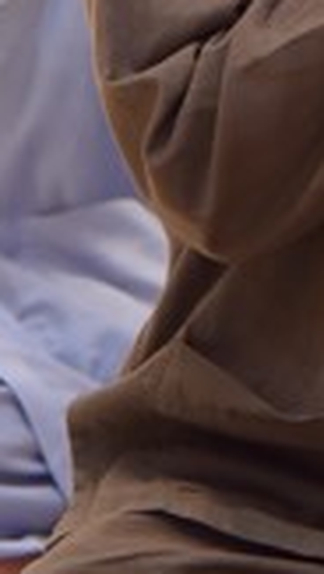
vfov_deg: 6.8
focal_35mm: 313
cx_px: 220
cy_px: -180
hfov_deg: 3.9
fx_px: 4768
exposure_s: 1/125
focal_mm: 75
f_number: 5
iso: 1250
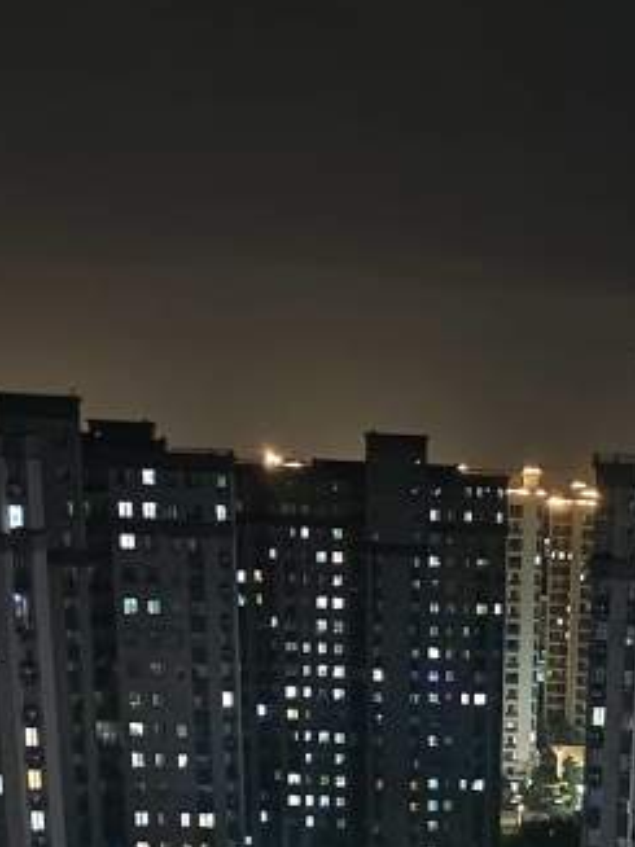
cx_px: 565
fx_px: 1836
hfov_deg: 19.3
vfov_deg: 21.6
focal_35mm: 75
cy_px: 1286
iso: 5890
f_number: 1.88
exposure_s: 1/16.7
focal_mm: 5.56
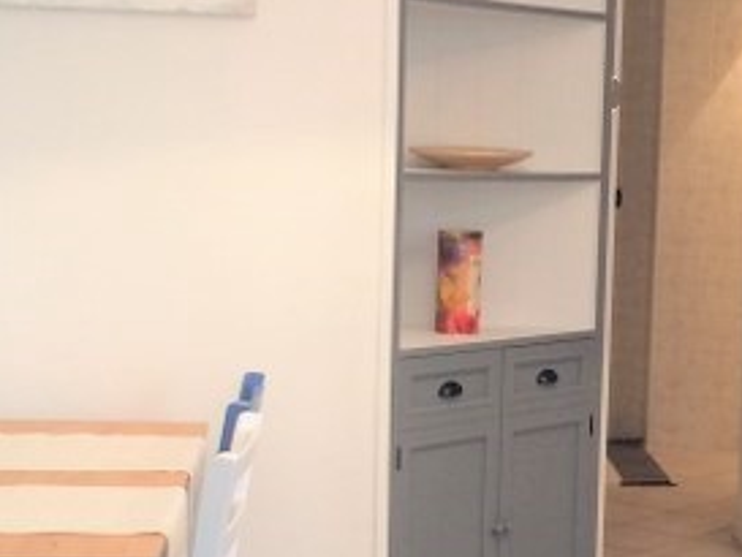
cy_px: 353
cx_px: 601
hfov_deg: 22.7
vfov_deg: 17.4
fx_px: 1823
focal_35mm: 85
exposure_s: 1/33
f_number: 2.2
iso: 125
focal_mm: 4.15
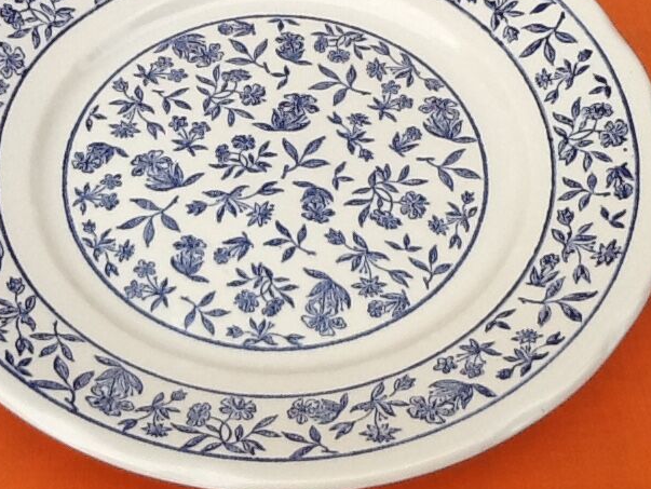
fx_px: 1317
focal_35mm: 70
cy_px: 167
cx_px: 281
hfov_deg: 27.7
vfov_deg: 21.0
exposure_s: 1/60
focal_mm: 2.03
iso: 40
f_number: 2.4
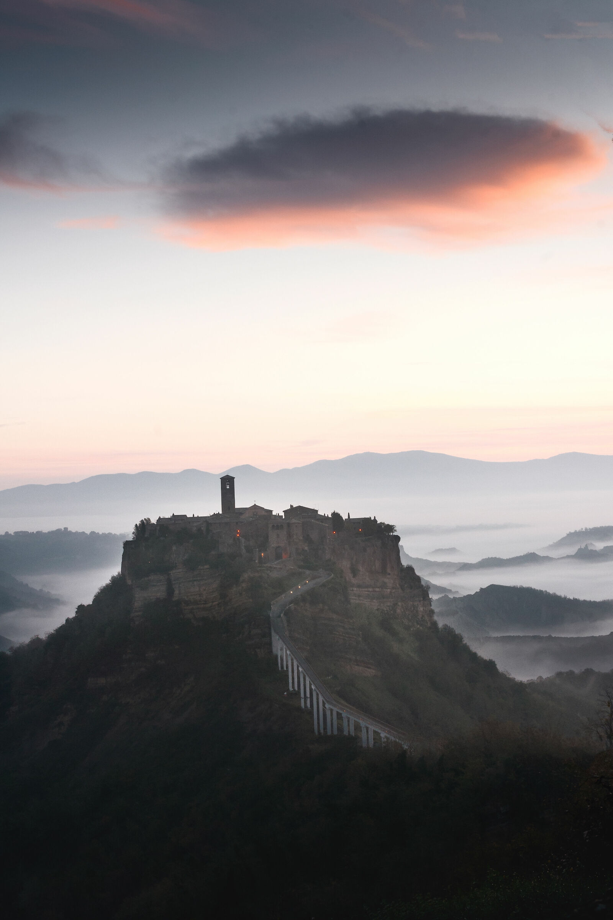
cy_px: 460
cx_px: 306
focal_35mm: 52
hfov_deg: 25.8
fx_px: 1341
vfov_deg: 37.9
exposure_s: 1/5
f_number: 16
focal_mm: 35
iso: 200
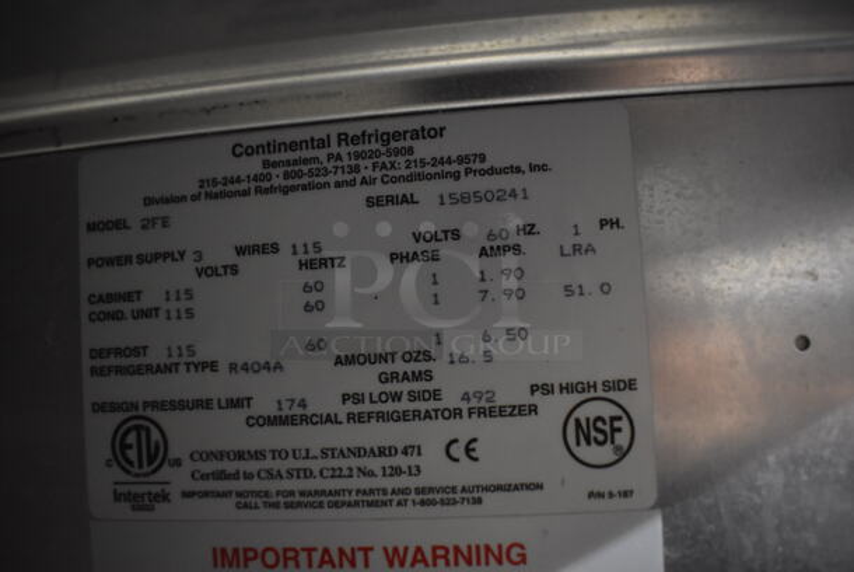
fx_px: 641
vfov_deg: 48.0
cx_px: 427
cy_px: 286
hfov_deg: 67.3
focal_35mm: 27
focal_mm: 18
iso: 3200
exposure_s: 1/20
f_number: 3.5
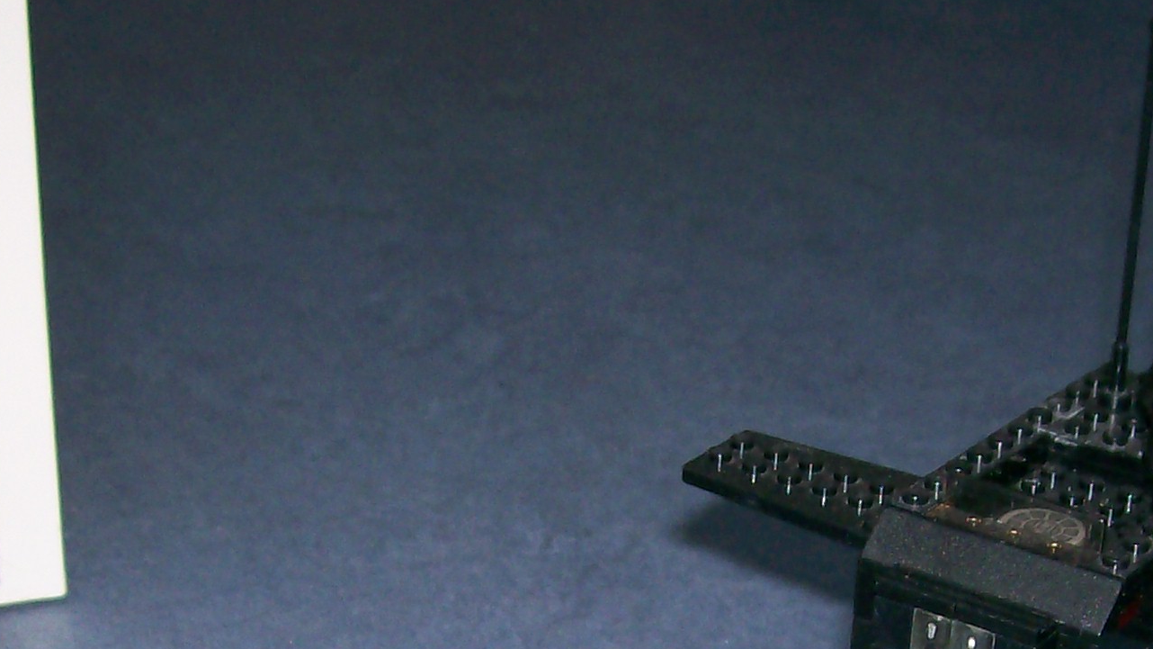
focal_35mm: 94
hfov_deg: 22.7
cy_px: 914
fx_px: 2874
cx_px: 591
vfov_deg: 12.4
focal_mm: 6
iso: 80
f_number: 2.7
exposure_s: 1/64
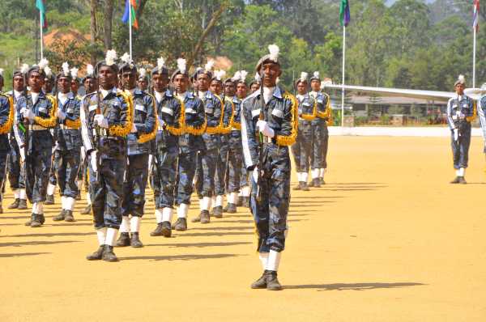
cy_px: 161
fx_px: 2123
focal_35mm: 158
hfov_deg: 13.1
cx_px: 243
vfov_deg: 8.7
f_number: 13
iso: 200
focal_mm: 105
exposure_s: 1/160
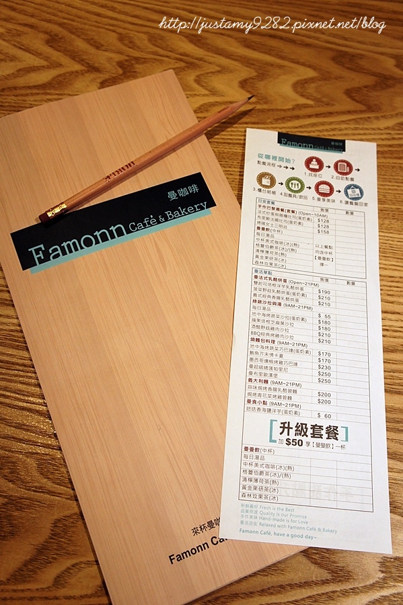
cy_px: 302
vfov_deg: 51.3
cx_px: 202
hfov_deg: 35.5
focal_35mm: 38
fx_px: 630
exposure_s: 1/40
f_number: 5
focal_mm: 25
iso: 800
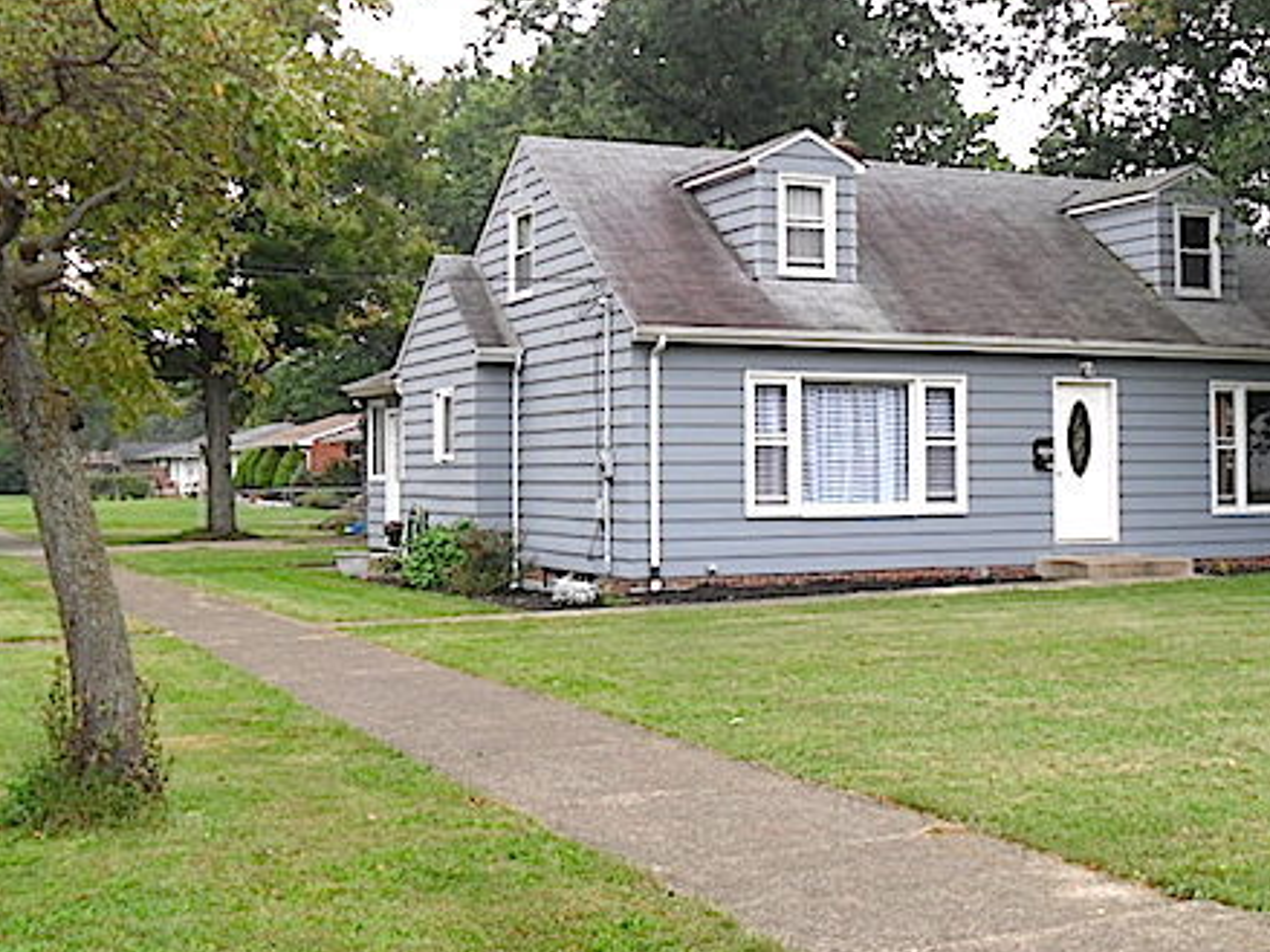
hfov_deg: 37.2
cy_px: 425
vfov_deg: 28.5
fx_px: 1871
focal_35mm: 51
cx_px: 830
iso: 80
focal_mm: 6.3
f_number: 3
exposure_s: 1/125
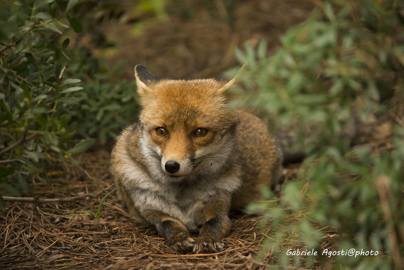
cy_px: 135
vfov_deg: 3.4
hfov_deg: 5.2
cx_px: 202
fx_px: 4489
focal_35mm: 400
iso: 3200
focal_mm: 400
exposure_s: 1/500
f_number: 5.6
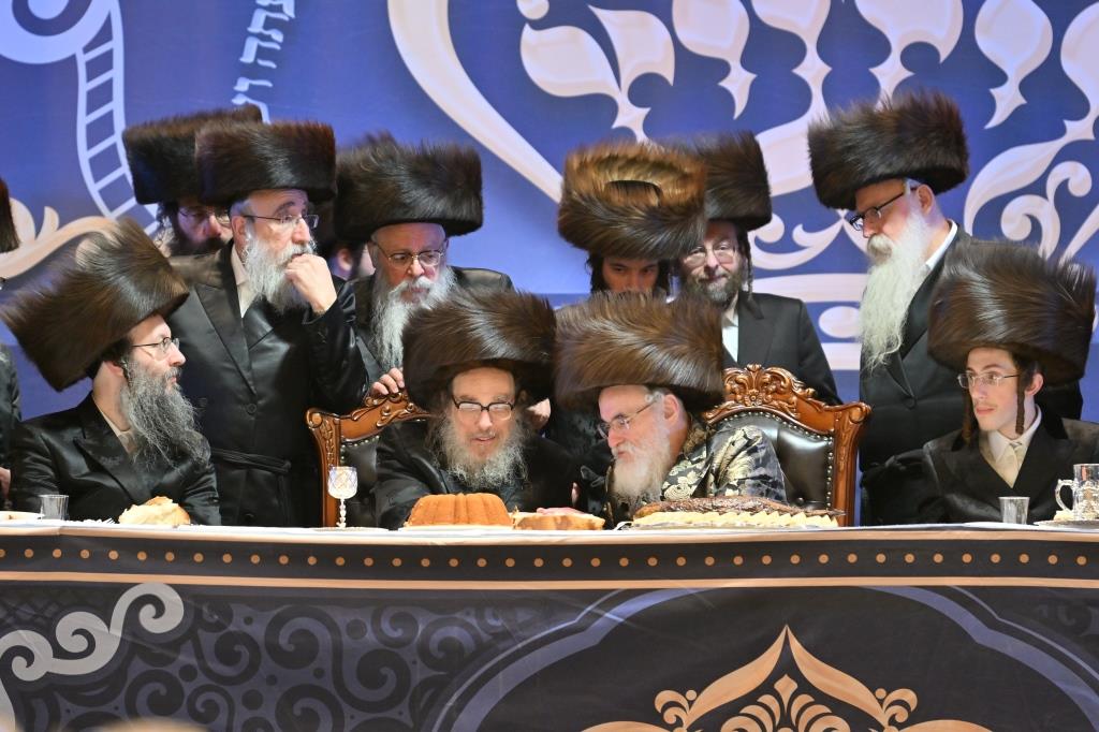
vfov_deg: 4.6
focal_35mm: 300
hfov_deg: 6.9
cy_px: 366
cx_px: 550
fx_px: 9155
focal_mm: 200
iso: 640
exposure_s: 1/160
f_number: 2.8
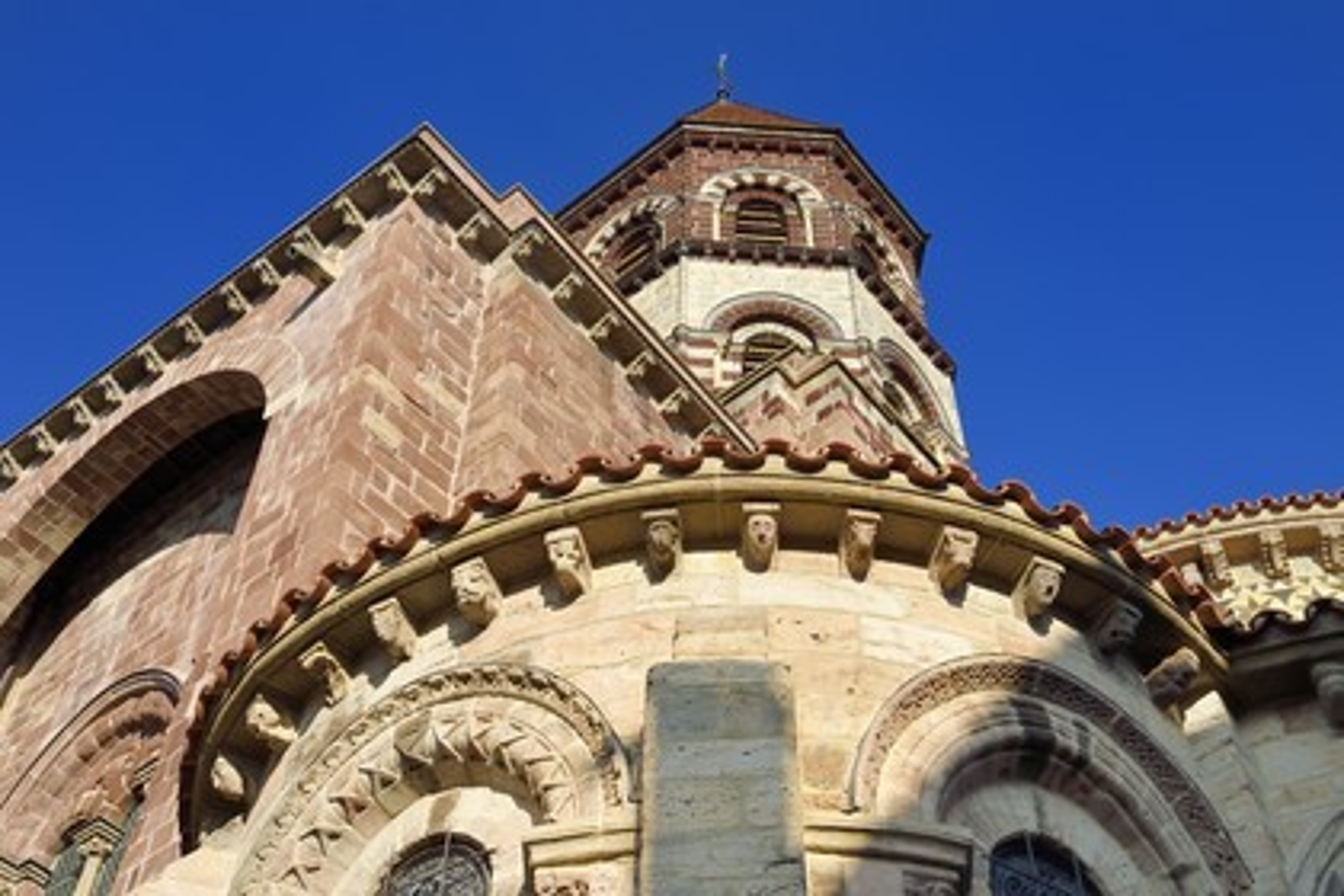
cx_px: 672
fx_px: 1717
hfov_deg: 42.7
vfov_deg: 29.2
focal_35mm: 46
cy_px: 448
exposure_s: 1/250
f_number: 13
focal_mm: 46
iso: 200
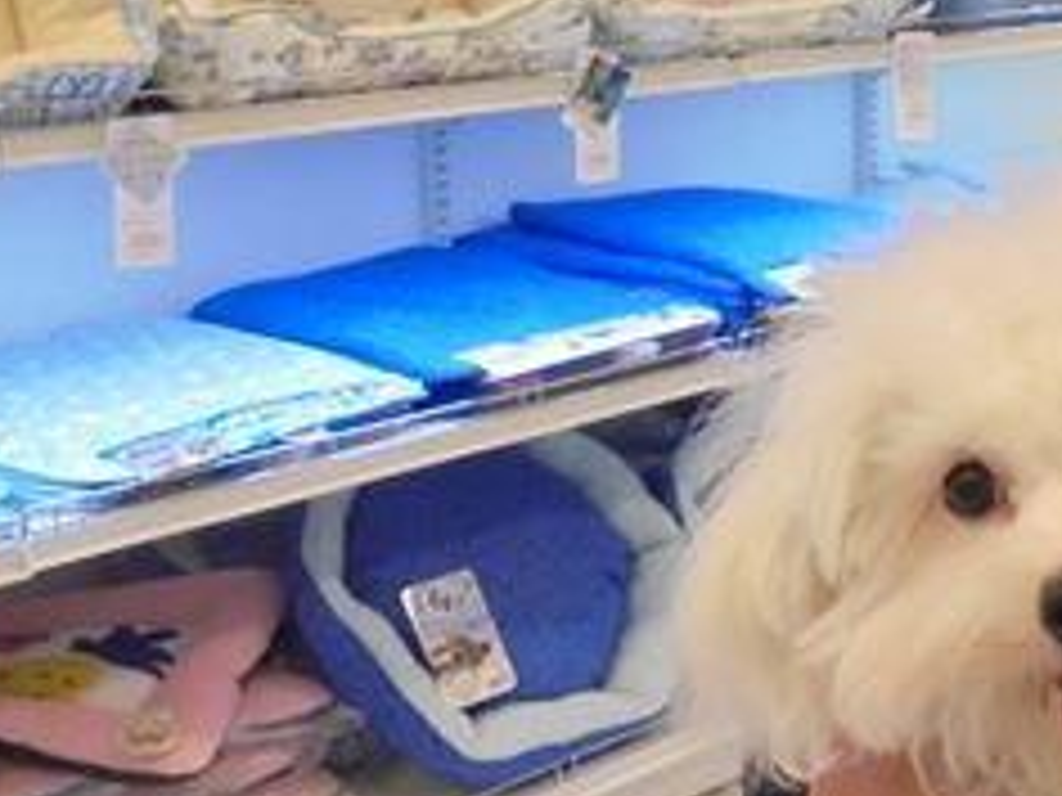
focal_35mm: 66
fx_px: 2025
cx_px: 1148
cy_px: 184
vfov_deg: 22.0
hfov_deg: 27.1
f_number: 3.5
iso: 400
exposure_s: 1/125
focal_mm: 4.6
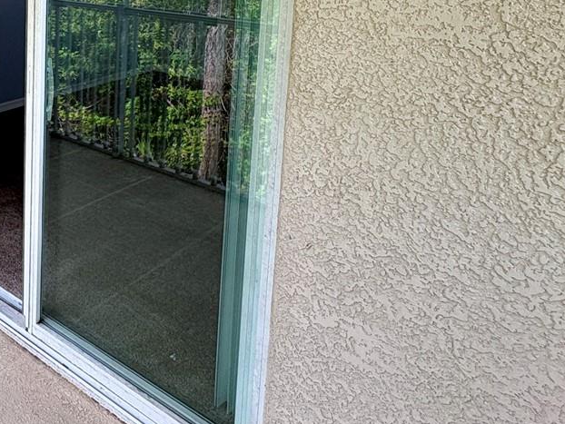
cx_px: -22
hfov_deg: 42.8
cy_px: 7
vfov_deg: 36.1
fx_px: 588
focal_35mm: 36
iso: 40
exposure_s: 1/111
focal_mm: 2.22
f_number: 2.2
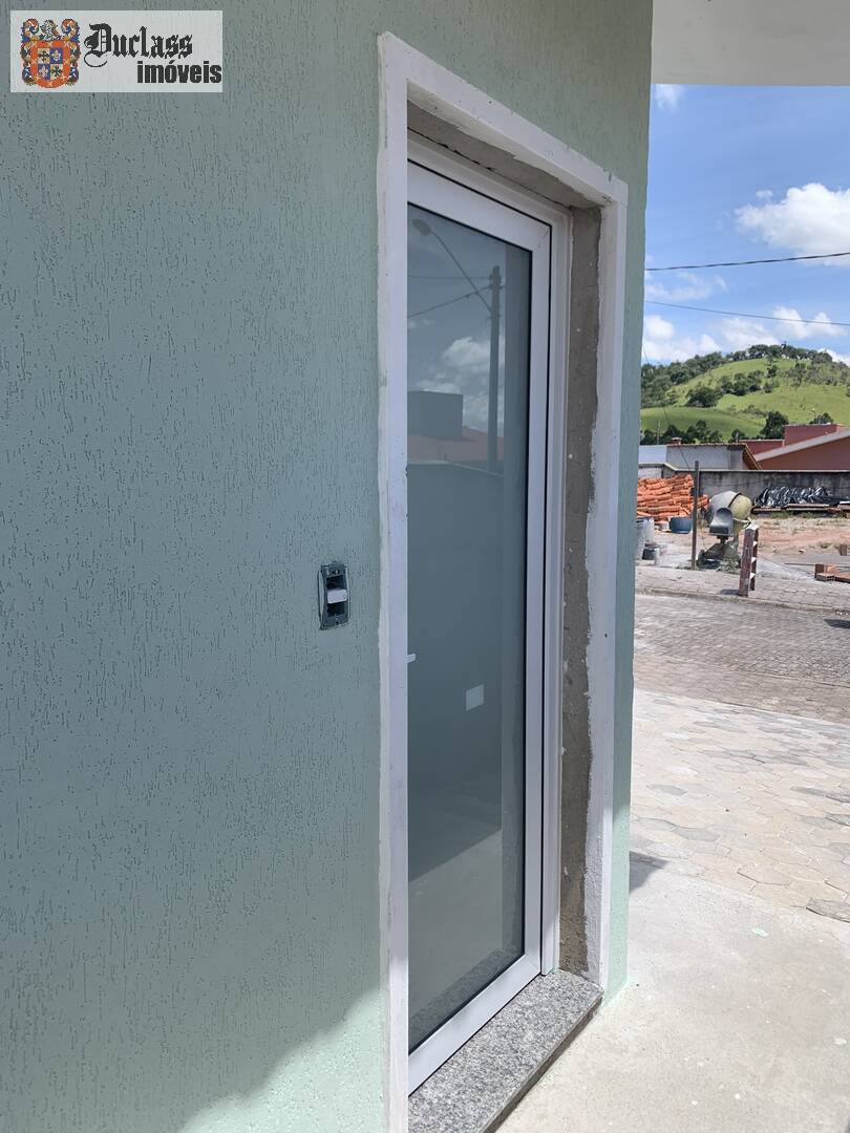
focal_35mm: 26
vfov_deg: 67.3
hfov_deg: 53.1
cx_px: 425
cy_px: 566
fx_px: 851
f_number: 1.8
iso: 25
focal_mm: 4.25
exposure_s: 1/1427
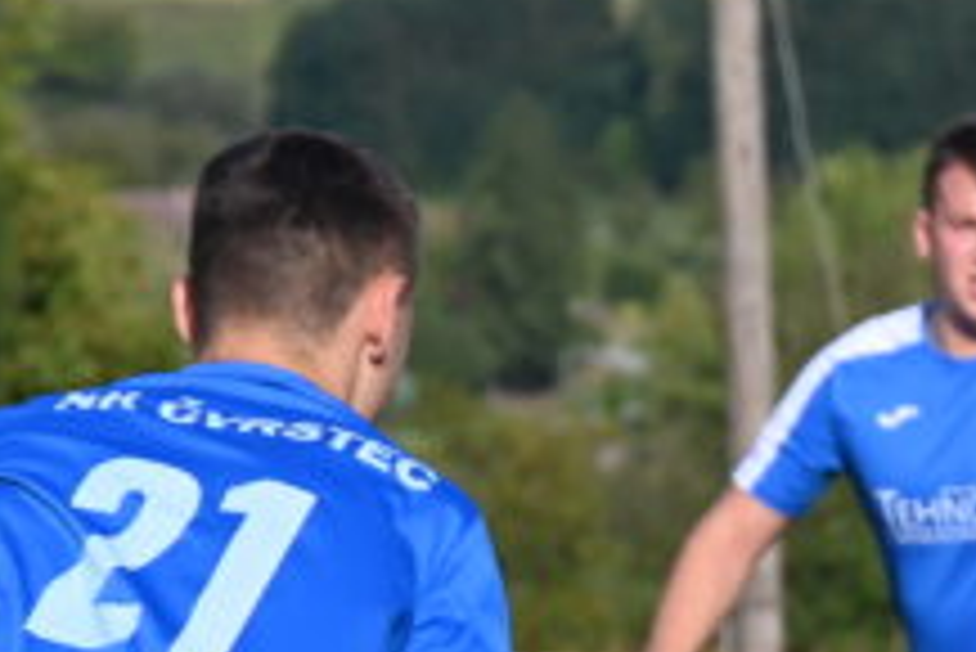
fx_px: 14052
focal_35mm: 518
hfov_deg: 4.0
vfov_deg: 2.7
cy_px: 996
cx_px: 1349
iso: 100
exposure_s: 1/320
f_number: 6.3
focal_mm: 110
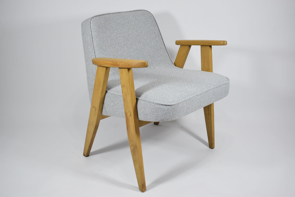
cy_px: 98
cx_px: 148
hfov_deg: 47.9
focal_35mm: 40
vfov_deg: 33.1
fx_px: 332
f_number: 4.5
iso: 800
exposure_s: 1/125
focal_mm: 27
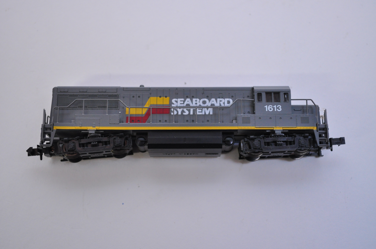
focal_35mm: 57
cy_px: 124
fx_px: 595
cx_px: 188
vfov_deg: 23.7
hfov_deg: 35.1
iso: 1000
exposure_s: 1/125
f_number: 5
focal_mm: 38
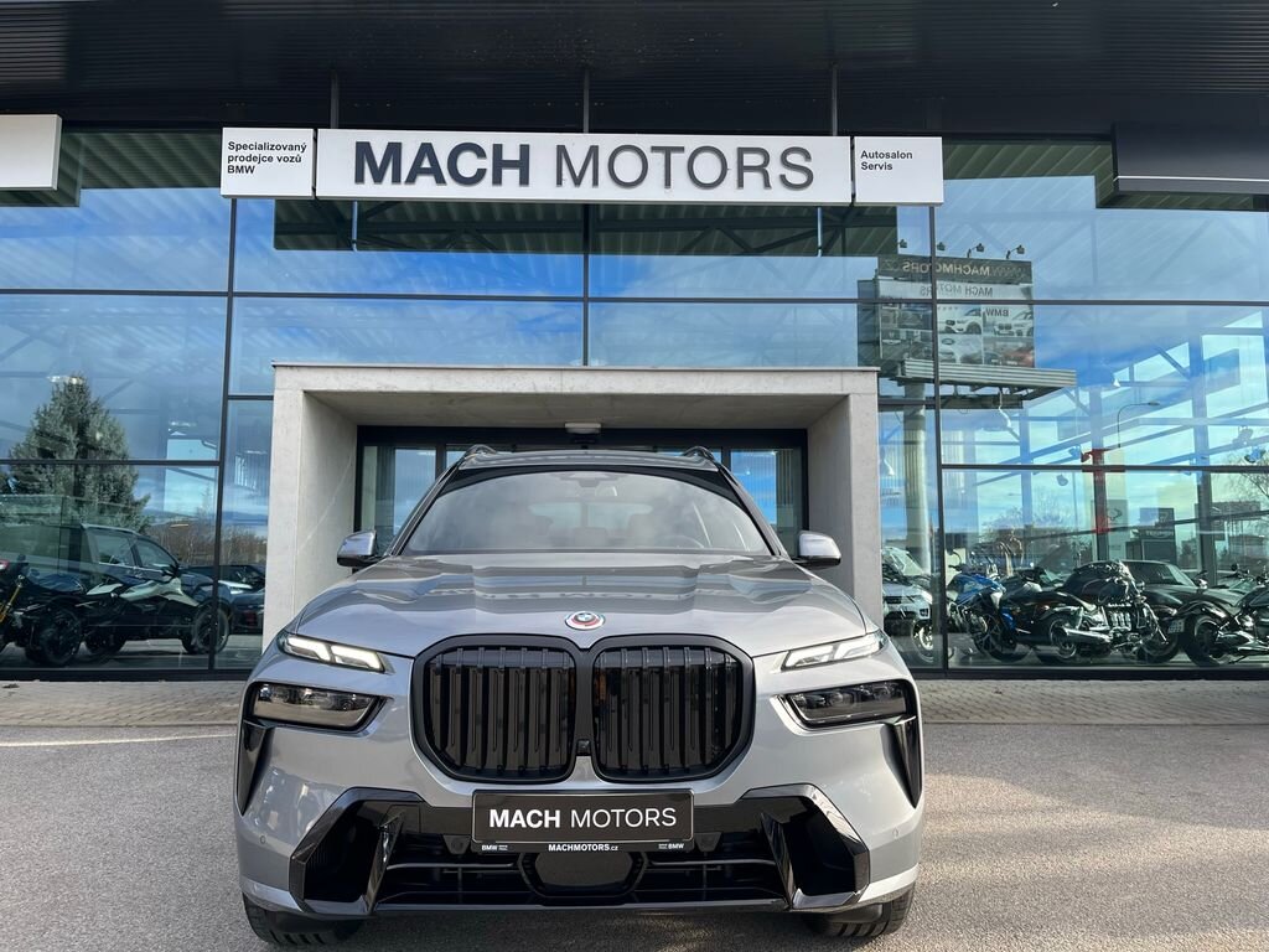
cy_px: 476
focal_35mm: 26
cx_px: 634
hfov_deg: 67.3
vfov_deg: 53.1
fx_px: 953
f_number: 1.6
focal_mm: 5.1
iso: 50
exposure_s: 1/821
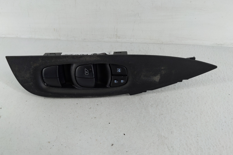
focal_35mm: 27
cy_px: 80
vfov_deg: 47.9
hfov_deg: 67.4
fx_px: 175
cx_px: 115
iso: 55
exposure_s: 1/107
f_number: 1.73
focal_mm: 4.38
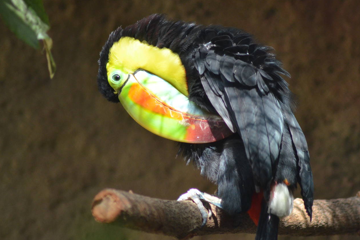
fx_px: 5350
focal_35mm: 535
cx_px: 187
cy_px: 123
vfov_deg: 2.6
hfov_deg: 3.9
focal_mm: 280
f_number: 5.3
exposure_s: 1/500
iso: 1250
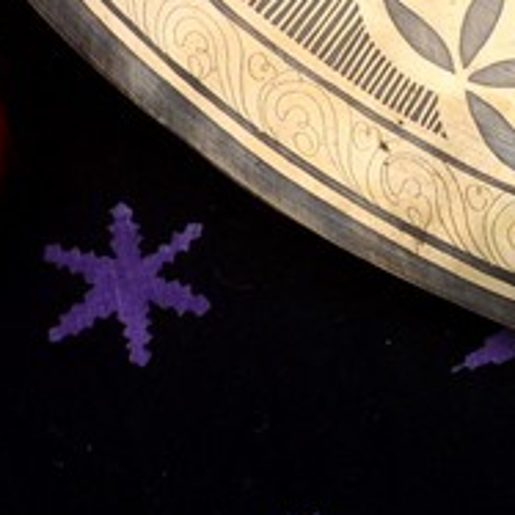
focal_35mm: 164
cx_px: 581
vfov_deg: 10.0
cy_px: -471
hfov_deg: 10.5
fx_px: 2760
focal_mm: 20
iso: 200
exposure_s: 1/100
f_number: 8
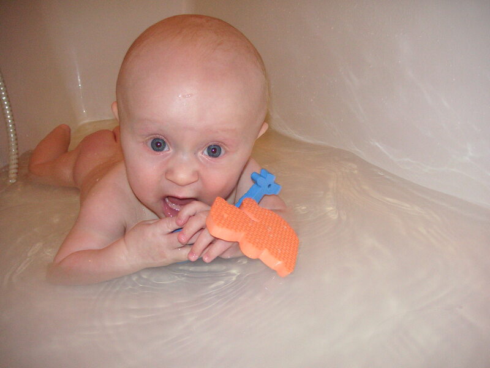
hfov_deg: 50.1
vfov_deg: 38.7
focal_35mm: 37
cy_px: 184
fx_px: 524
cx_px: 245
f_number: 2.8
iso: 160
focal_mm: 6.1
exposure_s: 1/45
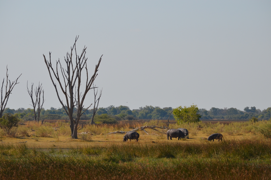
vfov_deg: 4.7
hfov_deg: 7.1
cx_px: 136
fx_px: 2197
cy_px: 90
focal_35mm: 292
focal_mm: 195
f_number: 7.1
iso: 200
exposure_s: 1/800
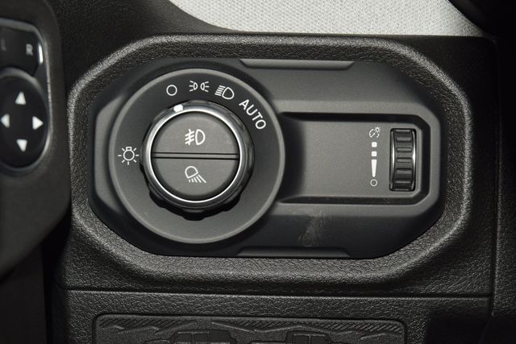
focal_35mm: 69
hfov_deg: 29.2
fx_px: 989
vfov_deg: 19.7
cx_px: 258
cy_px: 172
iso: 100
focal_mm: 46
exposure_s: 1/60
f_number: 8
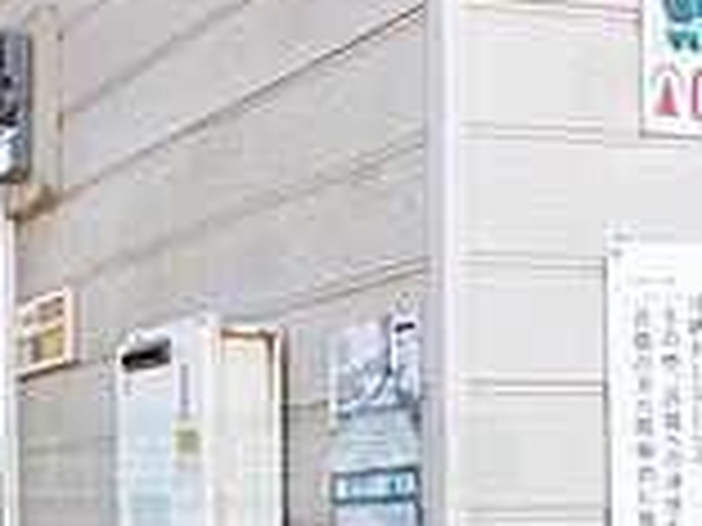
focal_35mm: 82
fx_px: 1663
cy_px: 616
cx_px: -117
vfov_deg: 17.2
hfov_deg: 22.2
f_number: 2.8
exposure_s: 1/200
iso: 100
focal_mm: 3.58
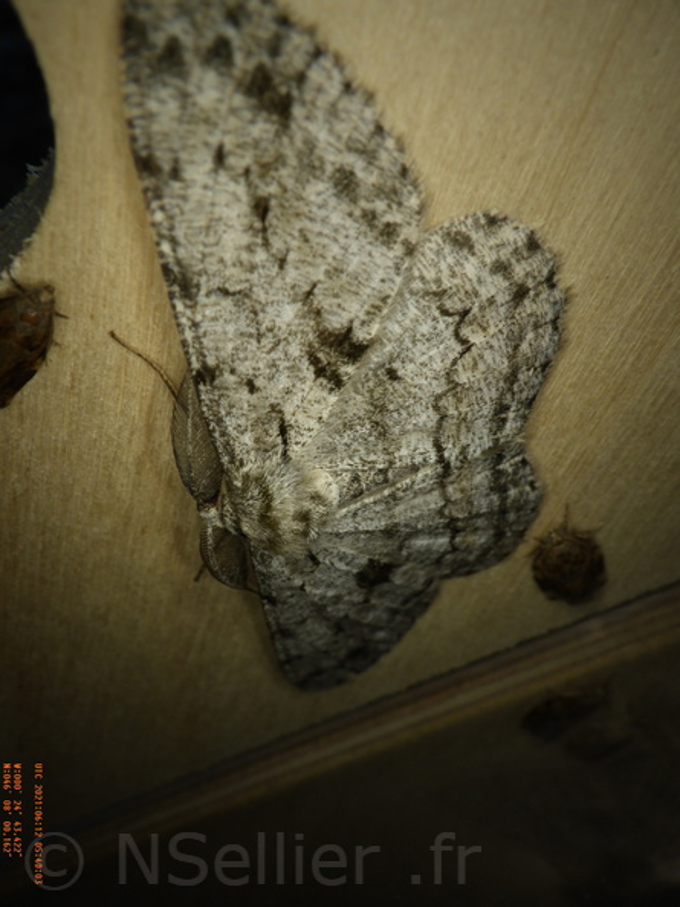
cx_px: 340
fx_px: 891
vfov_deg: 54.0
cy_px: 454
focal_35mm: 34
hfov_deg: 41.8
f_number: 4.6
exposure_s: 1/500
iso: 125
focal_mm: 6.1
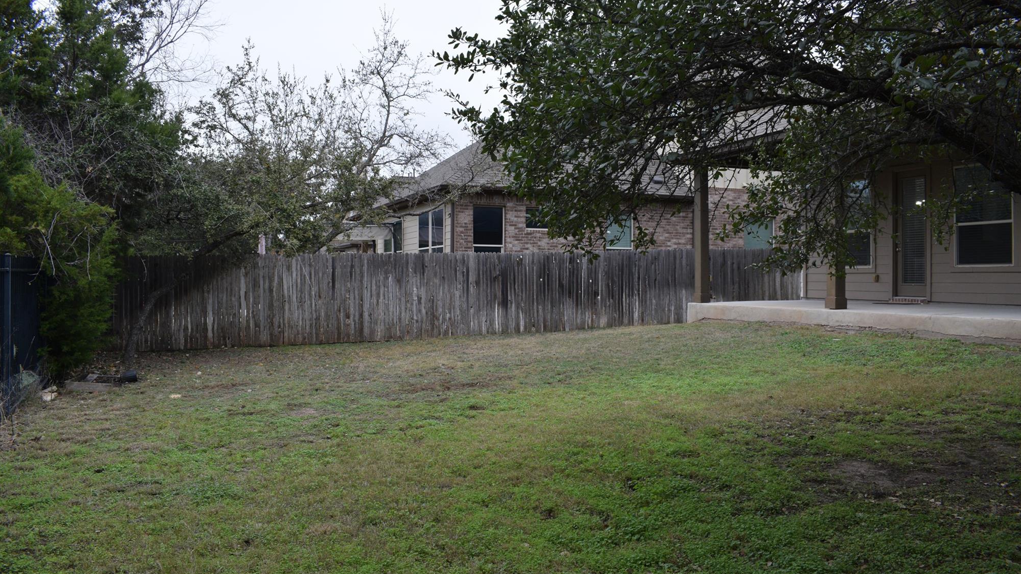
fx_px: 785
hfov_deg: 66.1
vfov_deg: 40.1
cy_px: 266
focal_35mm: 29
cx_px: 498
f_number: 8
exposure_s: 1/250
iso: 320
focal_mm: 18
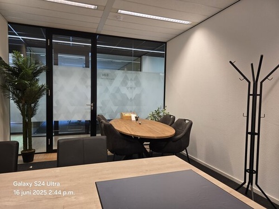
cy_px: 104
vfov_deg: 58.9
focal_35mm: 23
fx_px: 185
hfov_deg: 73.9
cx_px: 140
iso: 200
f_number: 1.7
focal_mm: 6.3
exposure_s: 1/100
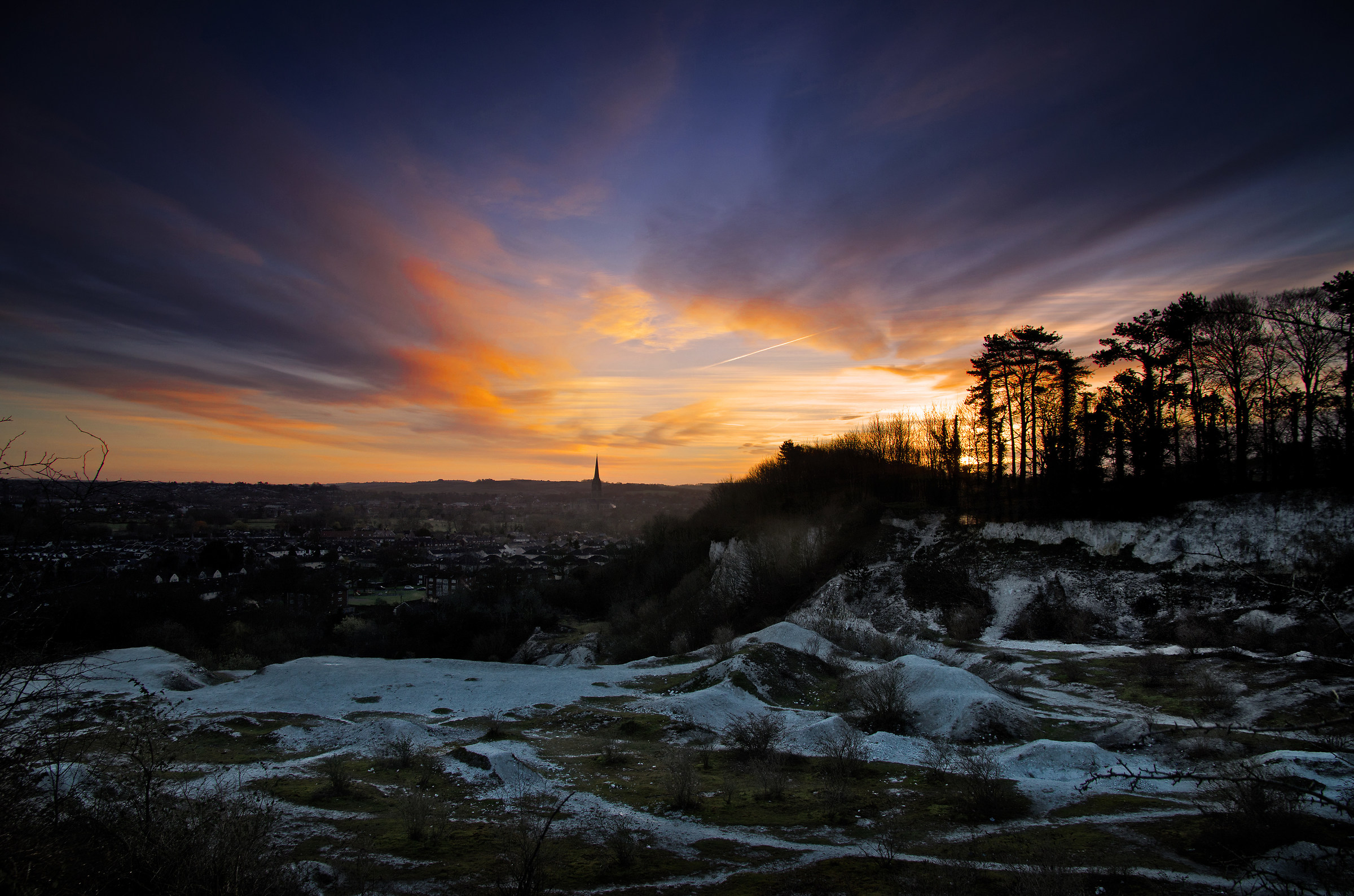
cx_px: 677
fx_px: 901
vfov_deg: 52.9
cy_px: 448
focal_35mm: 24
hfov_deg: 73.9
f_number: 5.6
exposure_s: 1/40
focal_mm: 16
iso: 100
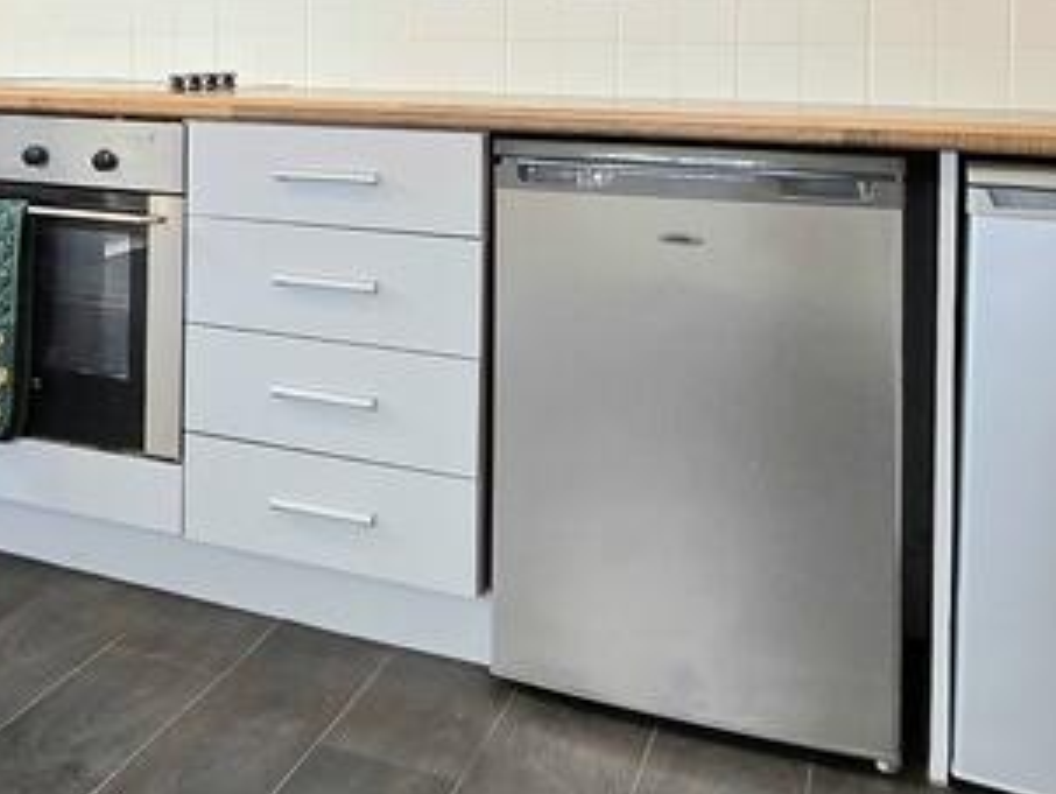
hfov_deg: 39.3
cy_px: 10
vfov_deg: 31.3
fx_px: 1313
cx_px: 28
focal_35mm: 43
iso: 125
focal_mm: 2.2
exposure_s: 1/50.3
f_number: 2.2
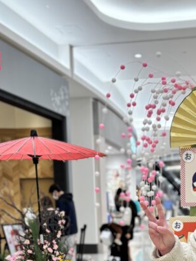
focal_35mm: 66
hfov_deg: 21.9
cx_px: 168
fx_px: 497
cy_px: 268
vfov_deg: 27.5
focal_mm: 5.96
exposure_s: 1/100
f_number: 1.6
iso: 64
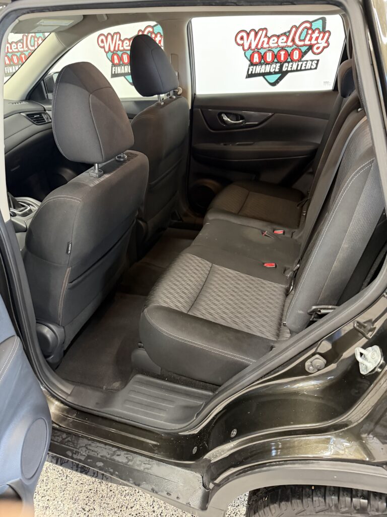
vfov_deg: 71.6
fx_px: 358
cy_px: 258
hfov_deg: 56.8
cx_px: 194
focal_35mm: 24
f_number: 1.78
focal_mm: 6.76
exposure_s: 1/30
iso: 800
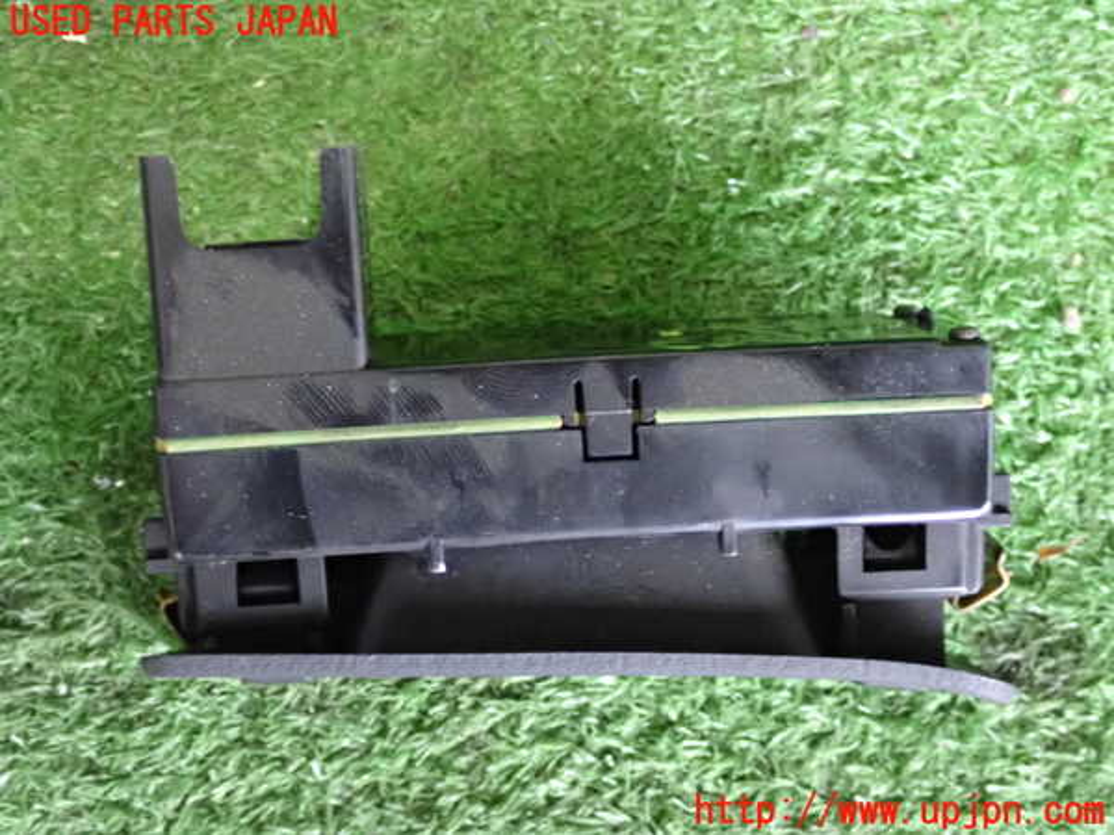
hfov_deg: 35.5
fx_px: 1738
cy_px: 418
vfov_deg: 27.0
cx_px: 557
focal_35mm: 54
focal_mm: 9.65
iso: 2500
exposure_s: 1/40
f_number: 3.3
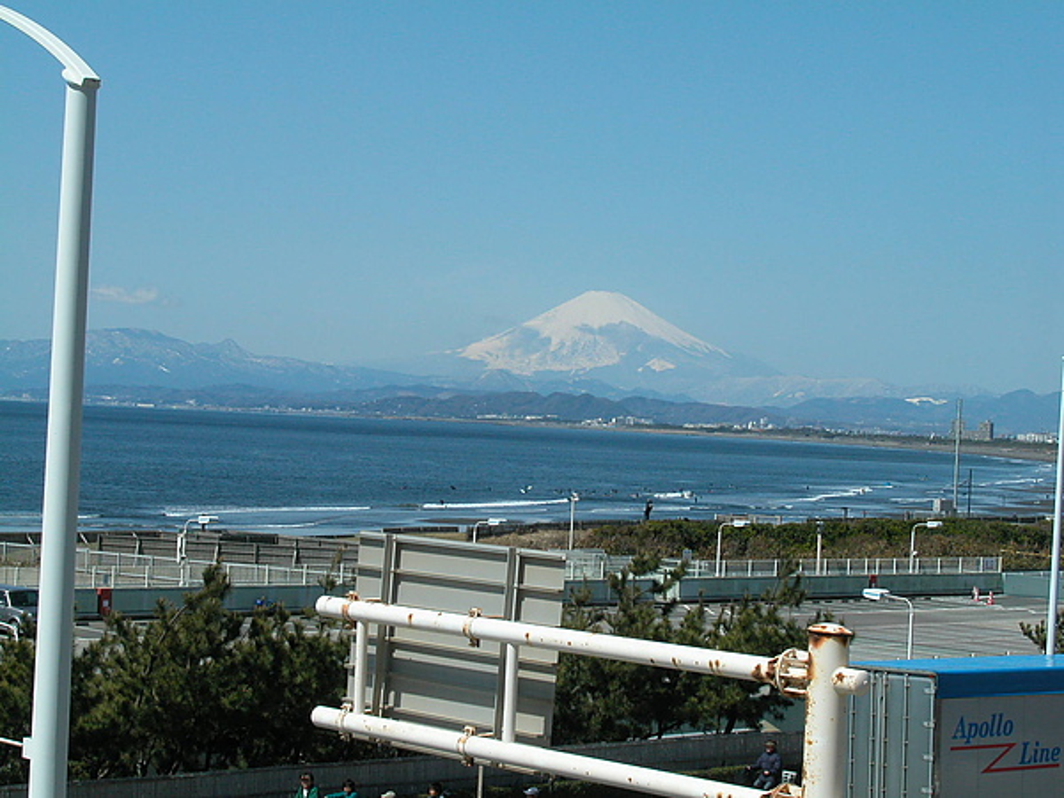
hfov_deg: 23.0
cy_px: 399
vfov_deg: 17.4
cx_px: 532
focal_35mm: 85
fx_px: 2613
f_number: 7.6
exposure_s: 1/539
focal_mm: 21.4
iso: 100
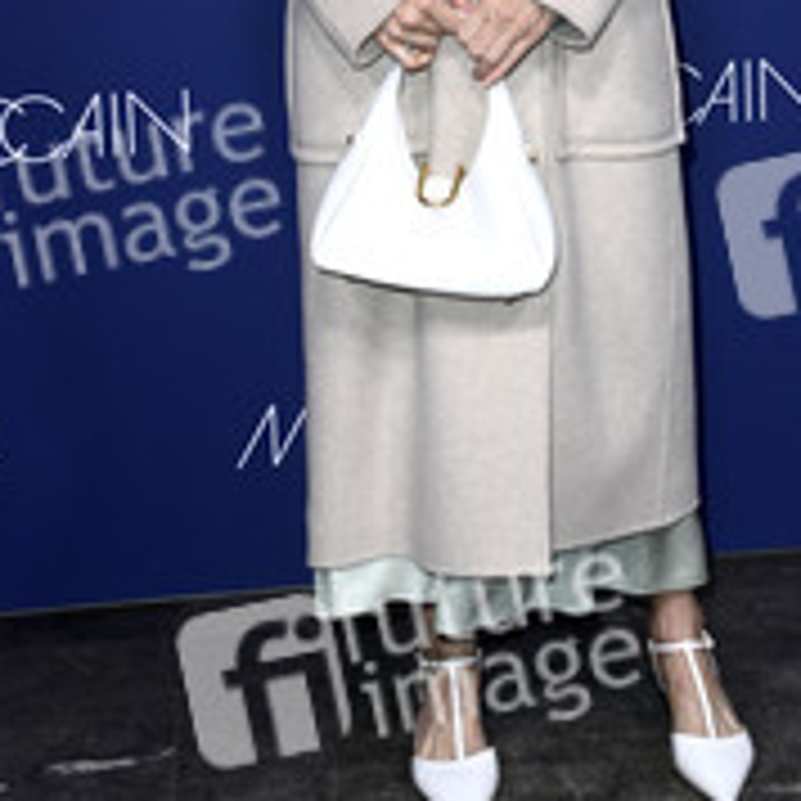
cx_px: 540
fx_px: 2592
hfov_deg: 17.5
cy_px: -14
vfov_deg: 17.1
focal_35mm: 99
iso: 800
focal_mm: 52
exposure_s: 1/250
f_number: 5.6
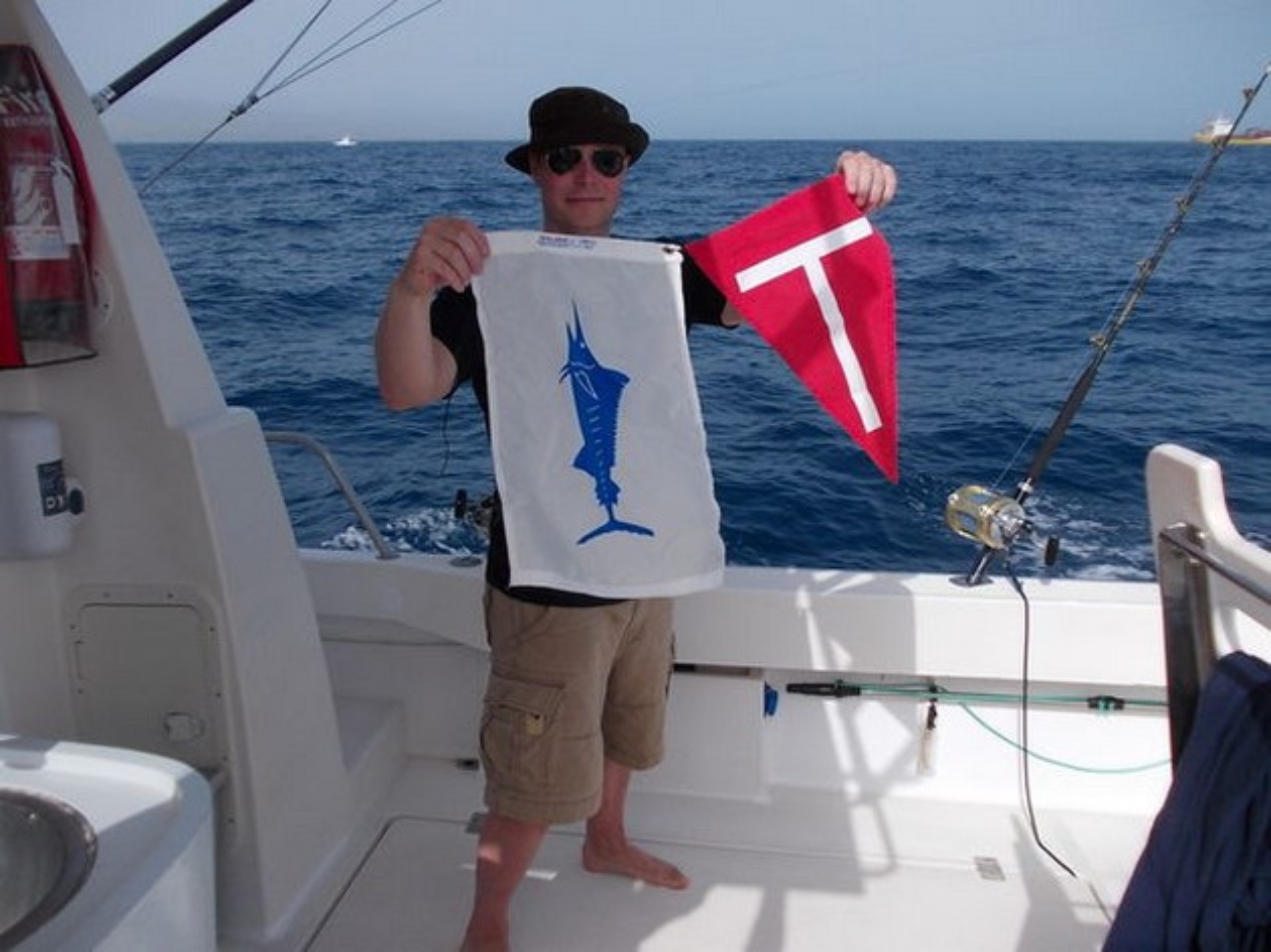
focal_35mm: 28
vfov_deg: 49.7
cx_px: 636
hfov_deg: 63.5
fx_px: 1028
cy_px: 476
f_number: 5.4
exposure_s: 1/500
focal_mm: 4
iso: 80
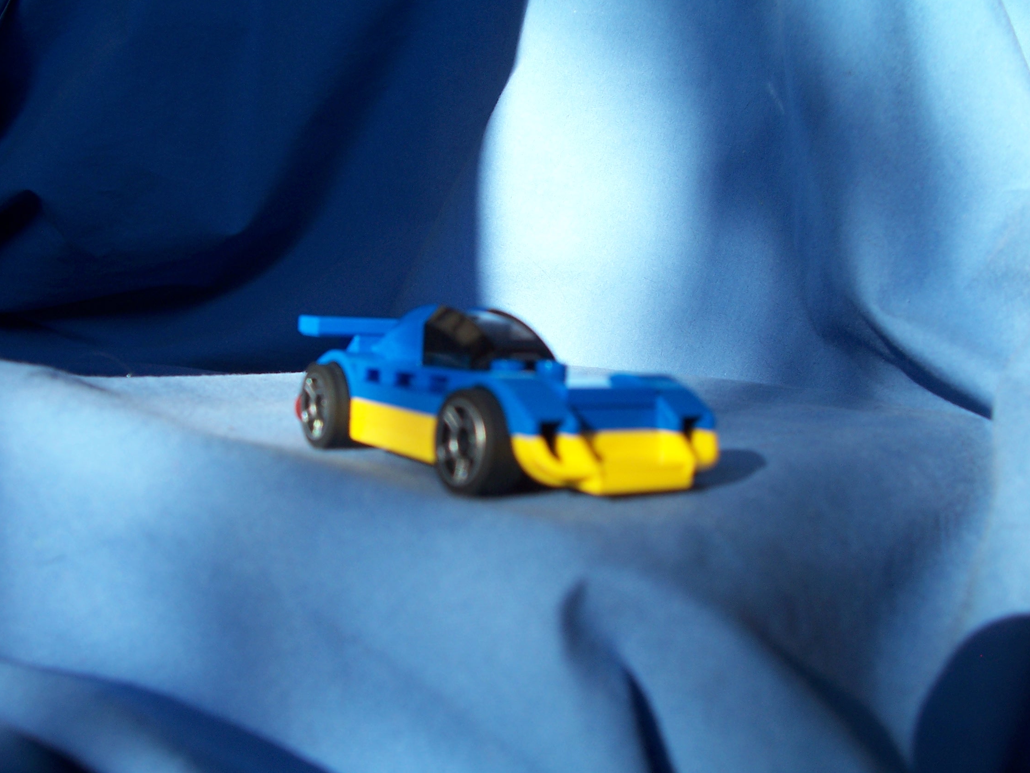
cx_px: 506
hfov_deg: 51.4
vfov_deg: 39.7
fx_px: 1071
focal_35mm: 36
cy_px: 376
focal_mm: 6
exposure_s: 1/180
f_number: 2.8
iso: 80
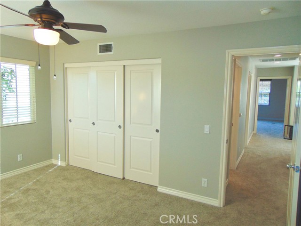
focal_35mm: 25
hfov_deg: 69.4
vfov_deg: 54.9
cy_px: 113
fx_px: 217
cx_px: 150
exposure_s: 1/60
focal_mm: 4.5
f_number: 3
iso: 80
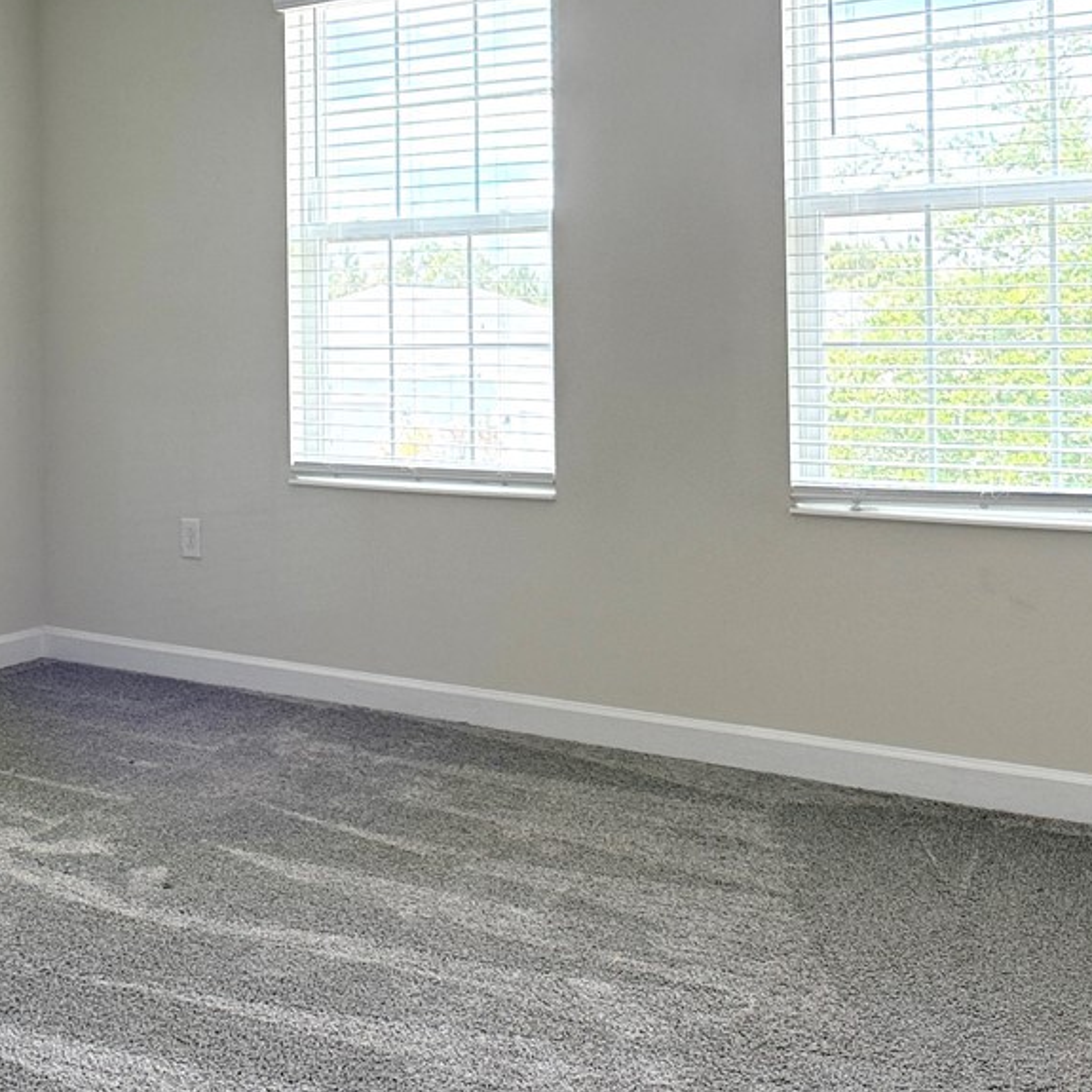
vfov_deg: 28.7
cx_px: 329
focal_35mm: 59
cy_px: 298
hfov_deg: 28.8
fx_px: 2106
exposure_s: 1/228
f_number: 1.78
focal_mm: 6.76
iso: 125
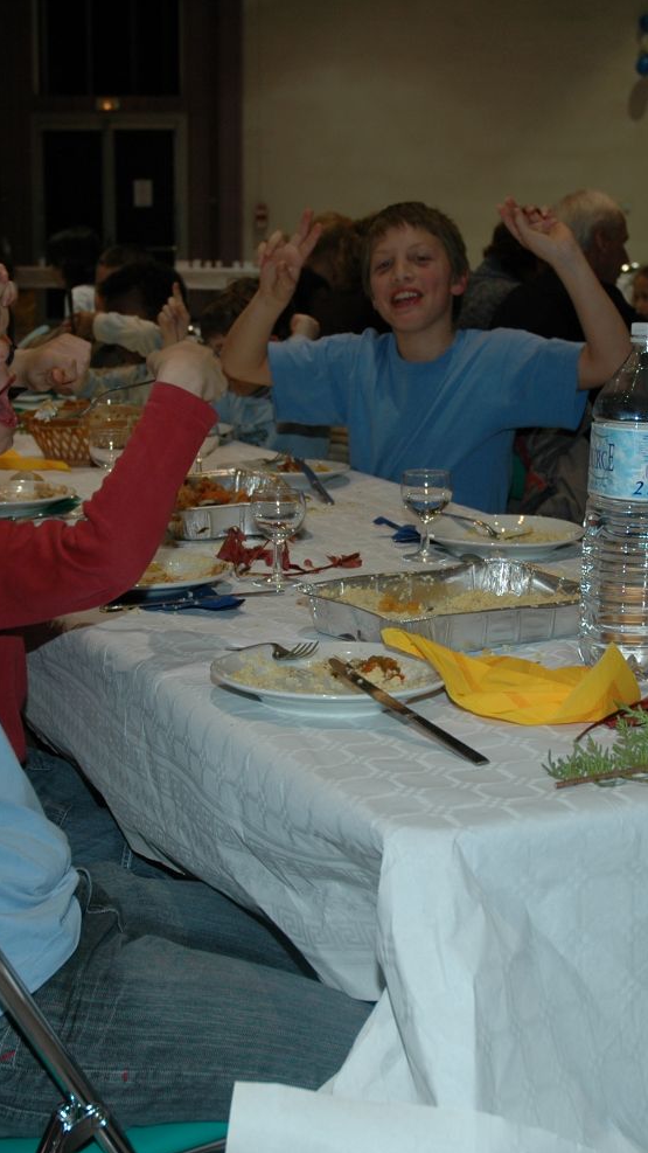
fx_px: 1827
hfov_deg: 20.1
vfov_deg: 35.0
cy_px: 582
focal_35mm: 60
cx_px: 370
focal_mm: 25
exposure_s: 1/60
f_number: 4
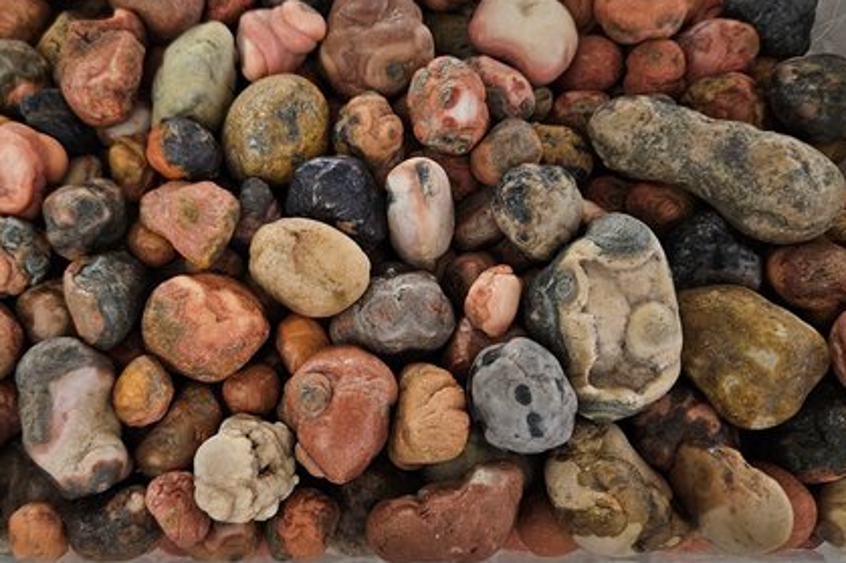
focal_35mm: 36
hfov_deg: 52.8
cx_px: 346
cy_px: 241
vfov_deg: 36.8
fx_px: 846
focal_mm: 5.4
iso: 1250
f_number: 1.8
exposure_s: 1/24
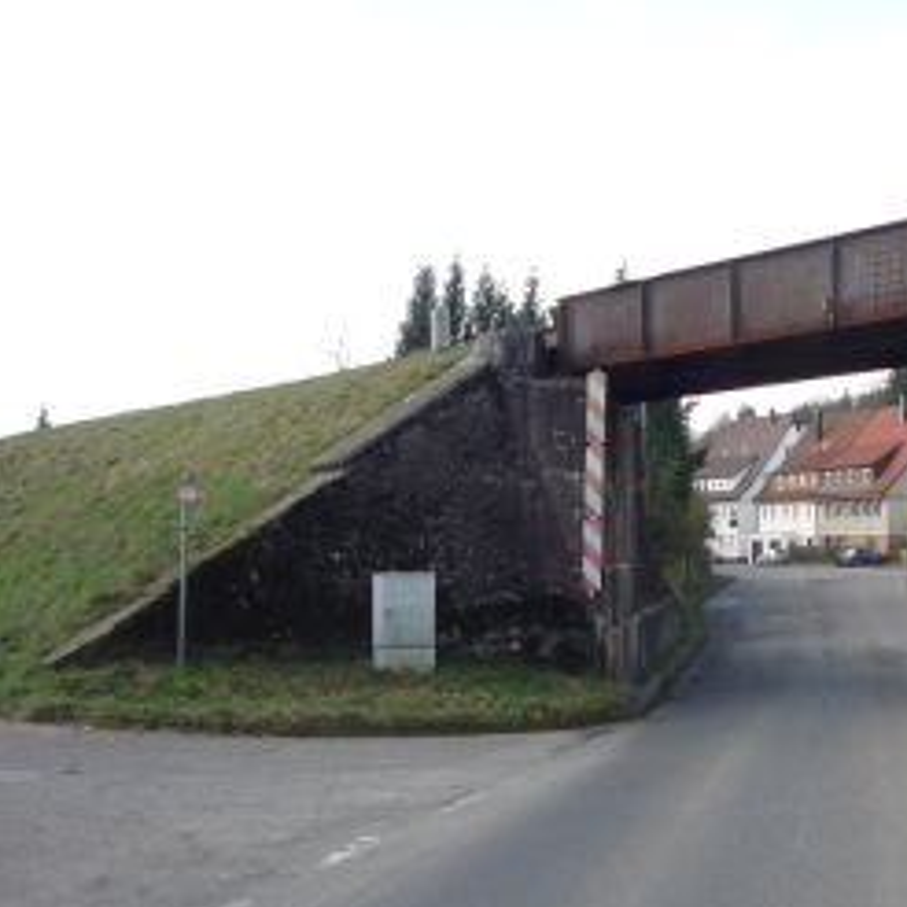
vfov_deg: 27.7
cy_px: 476
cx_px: 881
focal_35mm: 62
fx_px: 1838
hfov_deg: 26.4
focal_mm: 5.2
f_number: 4
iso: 100
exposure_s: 1/200
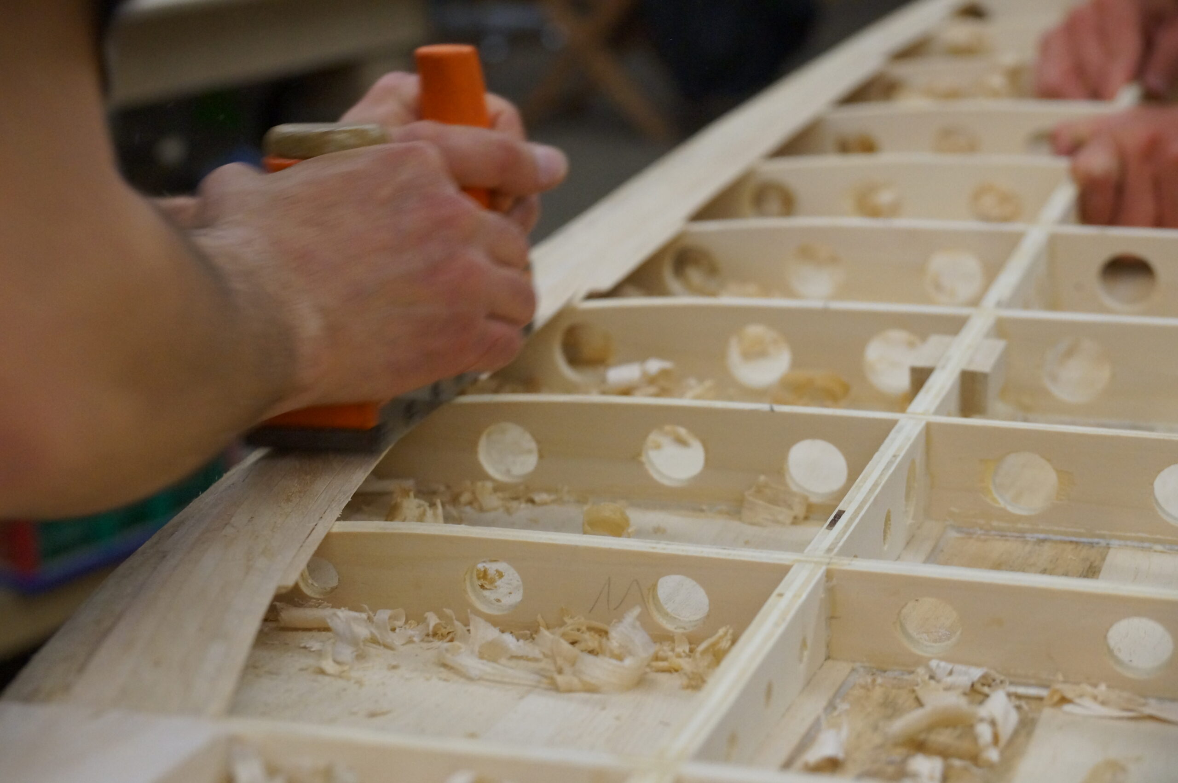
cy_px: 392
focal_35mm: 82
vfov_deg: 16.6
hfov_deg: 24.8
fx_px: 2680
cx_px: 589
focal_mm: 55
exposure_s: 1/160
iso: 1600
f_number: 5
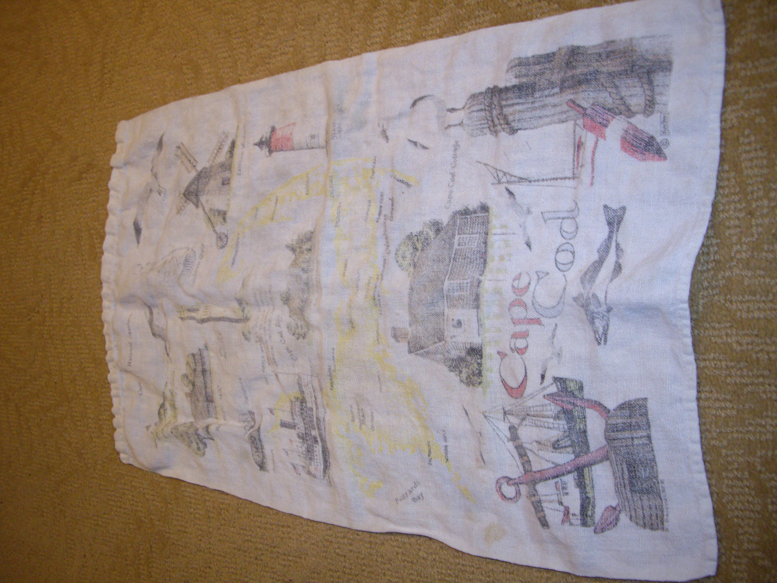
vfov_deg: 37.7
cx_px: 388
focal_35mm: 38
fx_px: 853
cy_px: 292
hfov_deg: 49.0
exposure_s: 1/40
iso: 400
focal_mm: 7.9
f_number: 2.8
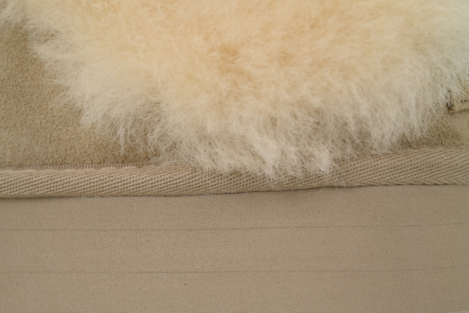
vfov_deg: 15.2
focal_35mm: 90
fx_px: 1172
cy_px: 156
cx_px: 234
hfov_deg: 22.6
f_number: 11
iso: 400
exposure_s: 1/100
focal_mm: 90
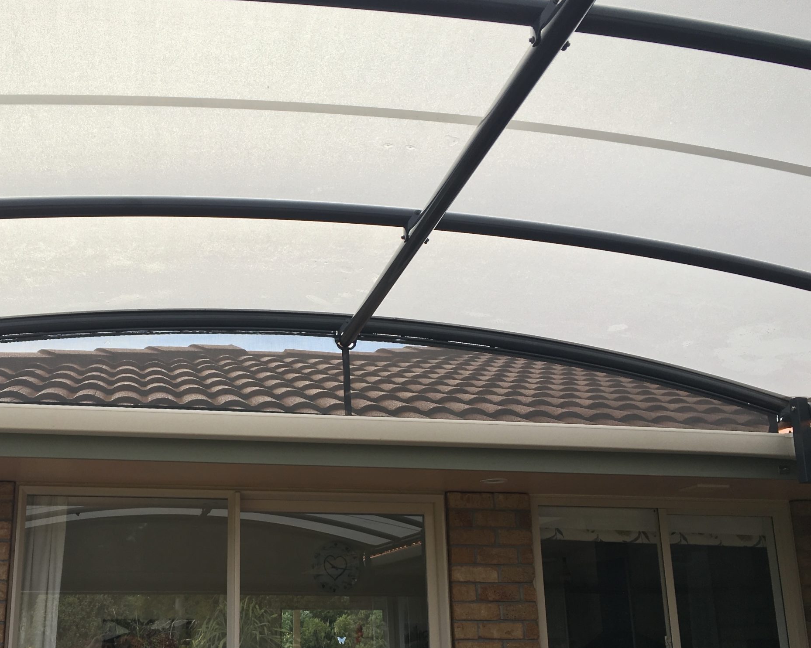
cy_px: 403
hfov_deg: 46.3
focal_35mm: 39
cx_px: 294
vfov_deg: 38.0
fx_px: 936
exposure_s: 1/175
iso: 25
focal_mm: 4.15
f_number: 2.2
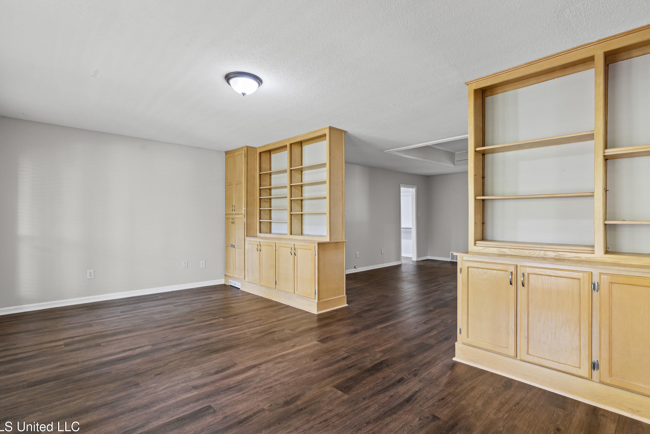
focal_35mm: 17
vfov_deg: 70.5
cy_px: 217
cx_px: 331
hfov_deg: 93.3
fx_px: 307
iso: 800
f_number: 9
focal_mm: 16
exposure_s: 1
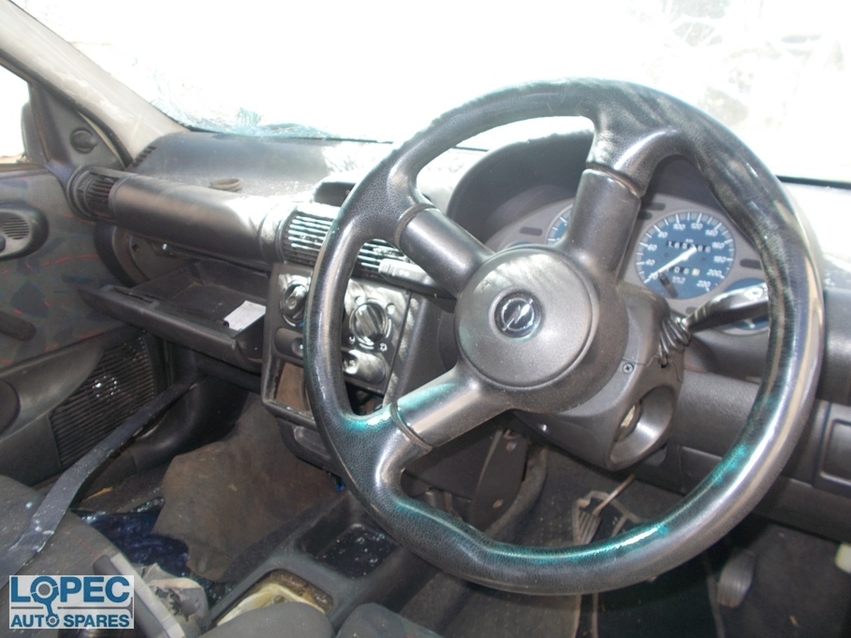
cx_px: 426
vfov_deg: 53.1
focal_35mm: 26
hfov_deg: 67.3
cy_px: 319
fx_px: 639
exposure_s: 1/40
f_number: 3.2
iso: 80
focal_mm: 4.6
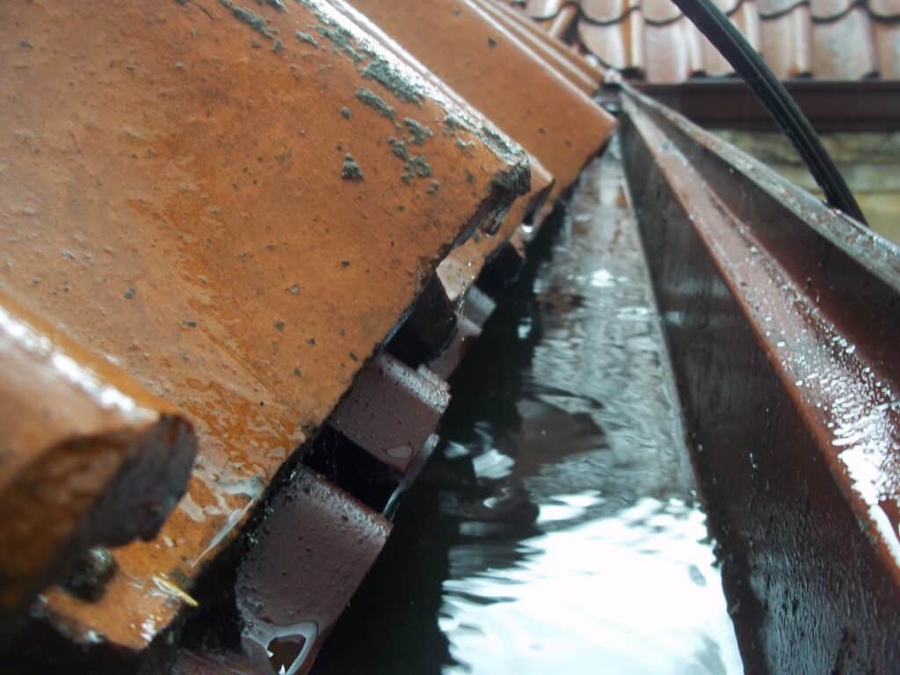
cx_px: 450
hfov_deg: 51.4
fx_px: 936
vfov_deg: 39.7
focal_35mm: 36
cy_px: 338
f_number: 3.1
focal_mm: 6.5
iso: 80
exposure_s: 1/40
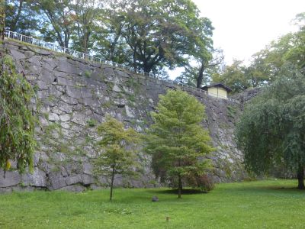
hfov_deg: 52.6
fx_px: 308
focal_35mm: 35
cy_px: 114
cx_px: 152
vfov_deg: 40.7
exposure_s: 1/125
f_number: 3.5
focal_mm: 6
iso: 100
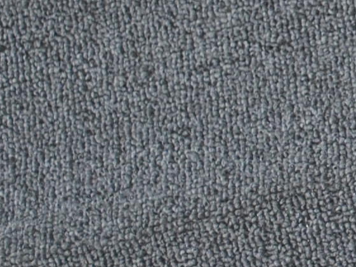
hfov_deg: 7.8
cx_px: 798
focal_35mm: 239
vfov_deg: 6.2
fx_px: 2458
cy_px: -10
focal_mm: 24
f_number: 4
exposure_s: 1/60
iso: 100
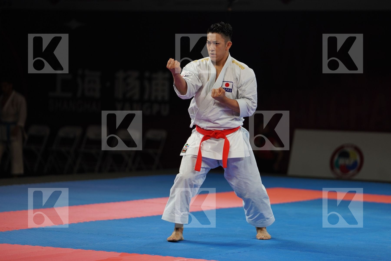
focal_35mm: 148
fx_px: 1607
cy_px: 130
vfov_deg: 9.3
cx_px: 196
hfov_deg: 13.9
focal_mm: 148
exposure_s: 1/500
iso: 640
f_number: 2.8
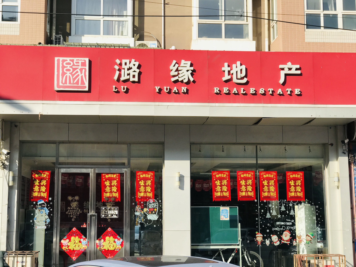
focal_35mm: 57
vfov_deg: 25.7
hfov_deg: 33.8
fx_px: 586
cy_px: 134
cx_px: 178
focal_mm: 6.6
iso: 20
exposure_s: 1/709
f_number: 2.8
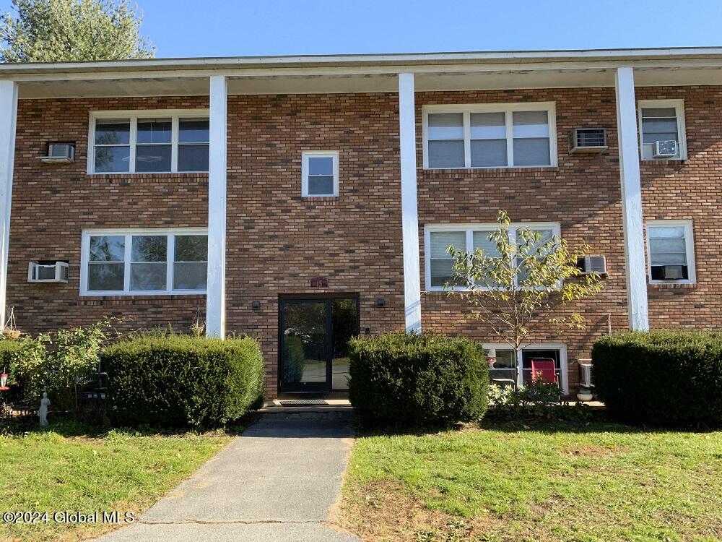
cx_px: 361
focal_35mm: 29
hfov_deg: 61.7
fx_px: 605
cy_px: 271
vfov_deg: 48.2
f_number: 1.8
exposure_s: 1/473
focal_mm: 3
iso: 16
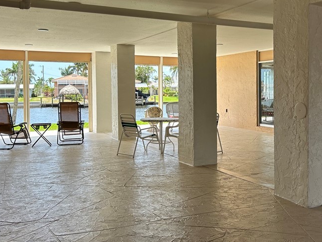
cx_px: 215
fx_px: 381
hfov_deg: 45.1
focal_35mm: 41
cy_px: 94
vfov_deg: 35.0
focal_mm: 5.7
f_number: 1.5
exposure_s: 1/748
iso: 50
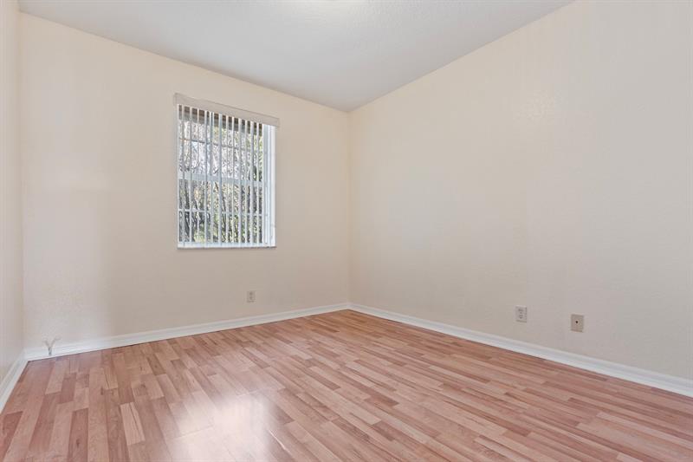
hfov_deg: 95.0
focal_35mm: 16
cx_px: 346
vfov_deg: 72.0
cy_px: 231
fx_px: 318
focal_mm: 11
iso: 100
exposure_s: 1/4
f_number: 9.5
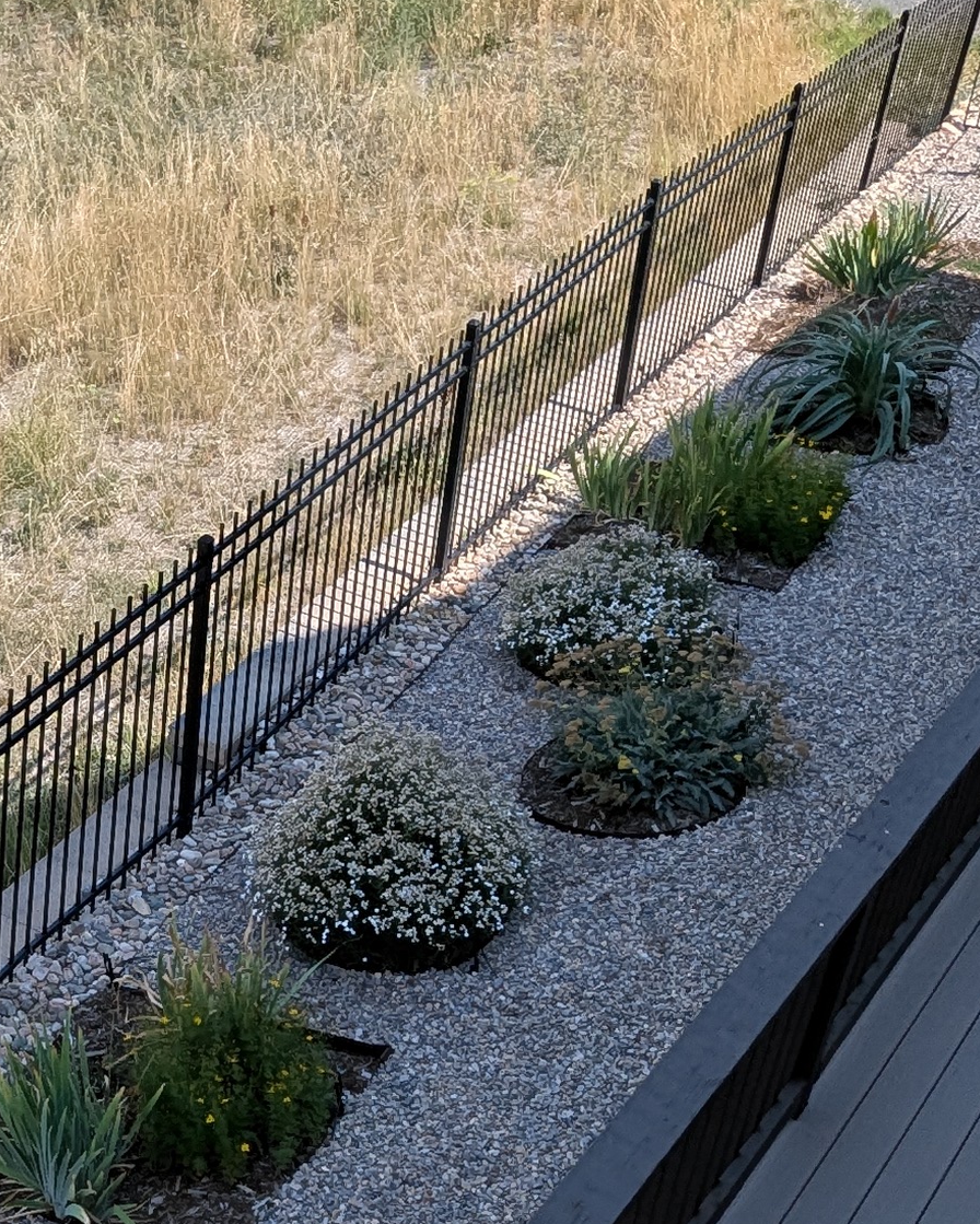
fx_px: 2065
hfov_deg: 26.1
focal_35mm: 57
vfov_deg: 33.0
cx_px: 154
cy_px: 669
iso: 51
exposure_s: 1/1094
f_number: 2.2
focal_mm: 2.35
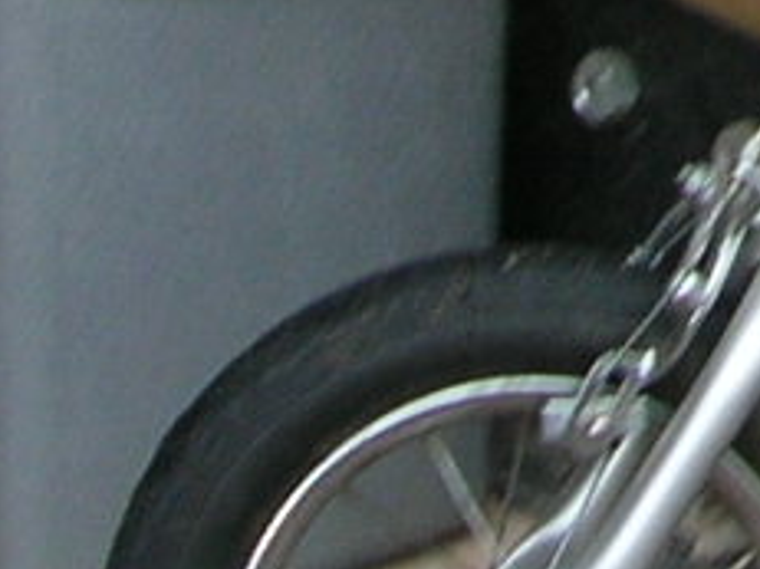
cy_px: -1006
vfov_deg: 5.1
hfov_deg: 6.8
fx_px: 6078
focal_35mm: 277
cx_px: 1731
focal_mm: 6.6
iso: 50
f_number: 3
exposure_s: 1/58.4
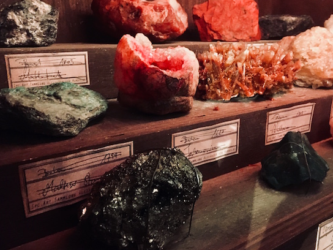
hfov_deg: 56.8
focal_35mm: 32
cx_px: 173
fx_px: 308
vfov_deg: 44.1
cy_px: 113
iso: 640
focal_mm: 4.15
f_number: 2.2
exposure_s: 1/17
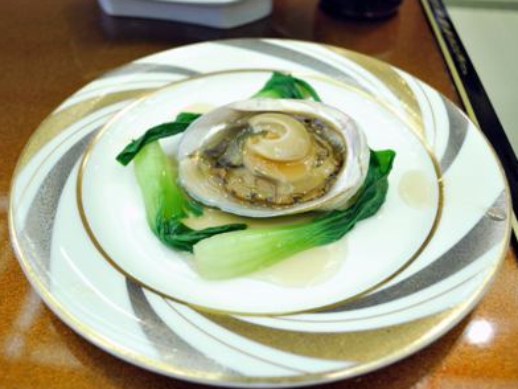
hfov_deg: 55.3
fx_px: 494
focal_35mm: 33
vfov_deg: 42.9
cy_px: 194
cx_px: 251
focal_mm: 20
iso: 800
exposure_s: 1/60
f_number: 3.8
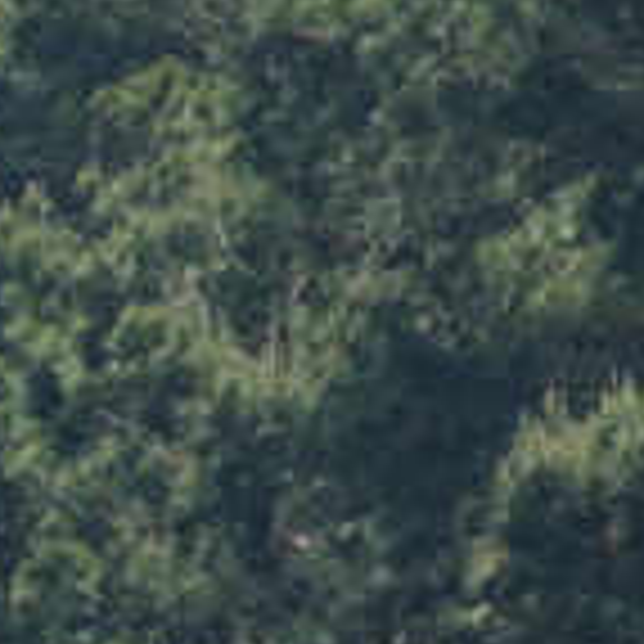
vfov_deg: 0.5
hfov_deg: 0.5
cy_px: 1202
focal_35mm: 3241
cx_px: -504
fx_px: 68217
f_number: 6.3
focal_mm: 400
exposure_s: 1/500
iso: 200
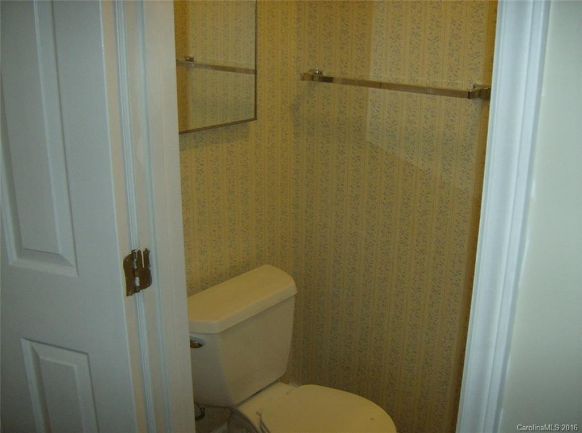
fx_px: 604
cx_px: 291
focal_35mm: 36
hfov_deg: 51.5
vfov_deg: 39.5
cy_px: 216
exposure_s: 1/60
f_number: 2.8
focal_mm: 6
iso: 200
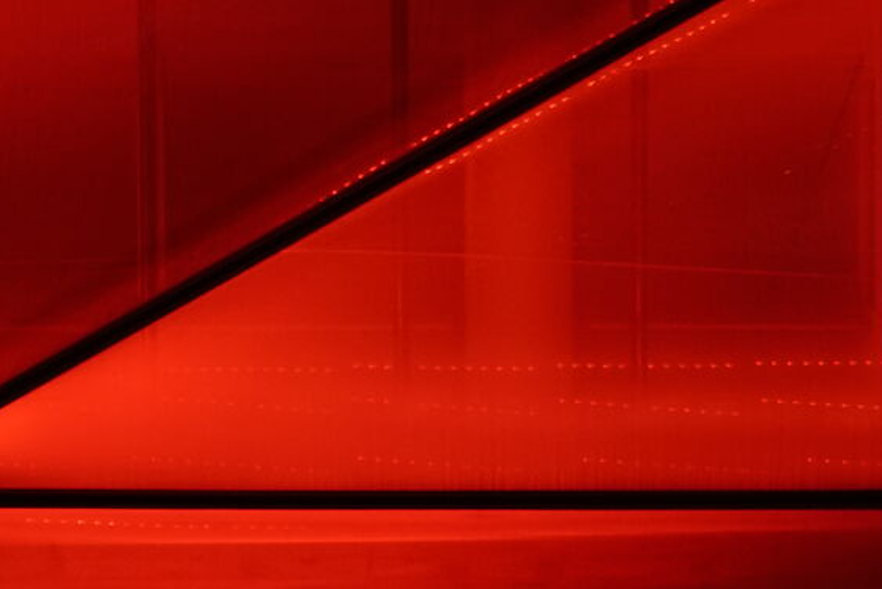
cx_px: 112
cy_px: -289
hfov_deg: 7.6
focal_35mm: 270
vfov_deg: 5.1
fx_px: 6618
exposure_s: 1/50
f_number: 3.2
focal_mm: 63
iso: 800
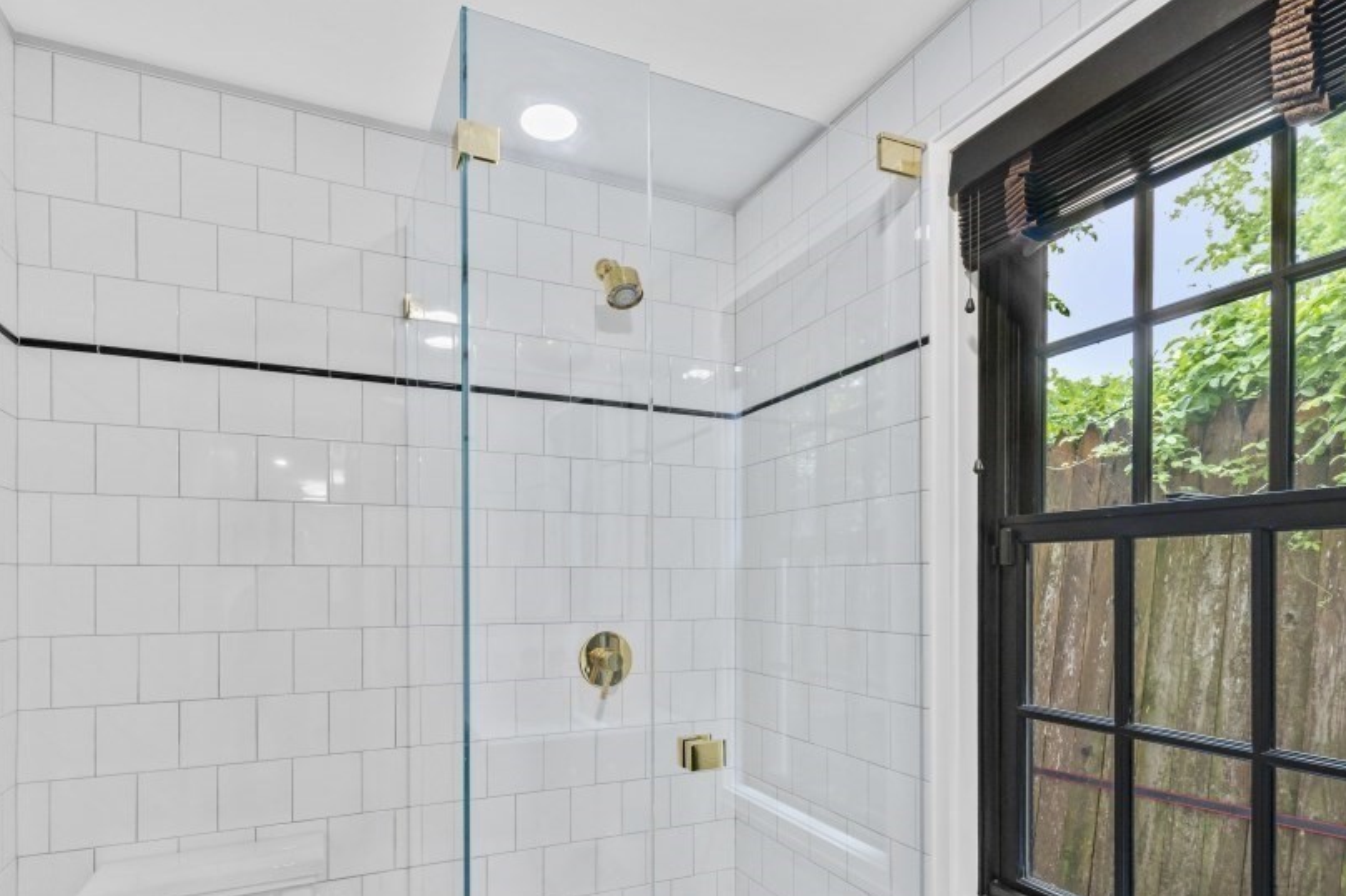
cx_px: 671
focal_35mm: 20
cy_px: 571
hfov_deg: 84.0
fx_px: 747
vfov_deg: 60.9
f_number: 5.6
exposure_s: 1/100
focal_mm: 14
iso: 800
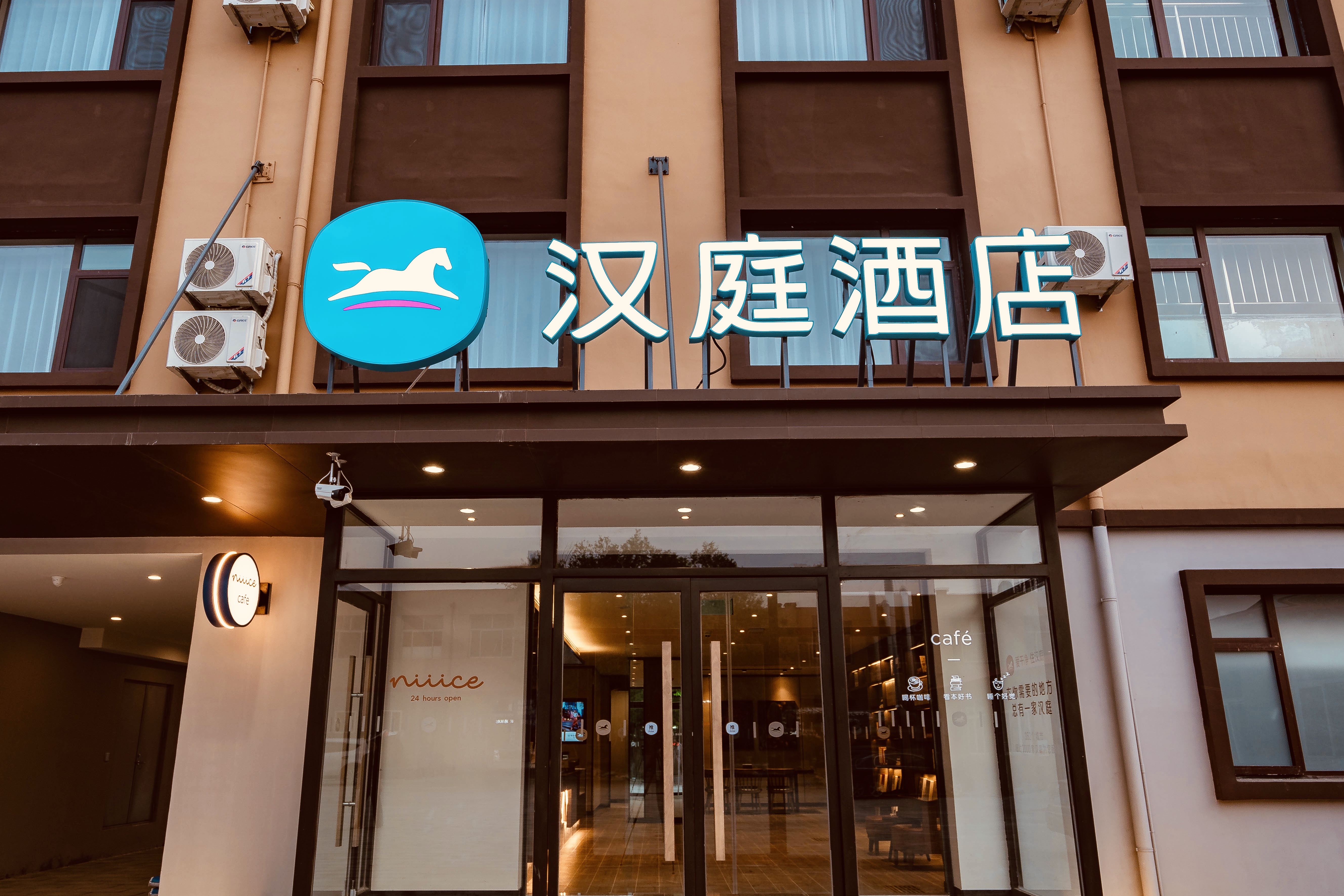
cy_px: 475
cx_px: 651
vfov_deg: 53.1
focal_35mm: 24
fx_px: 896
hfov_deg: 73.7
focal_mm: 16
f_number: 5
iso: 160
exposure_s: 1/40
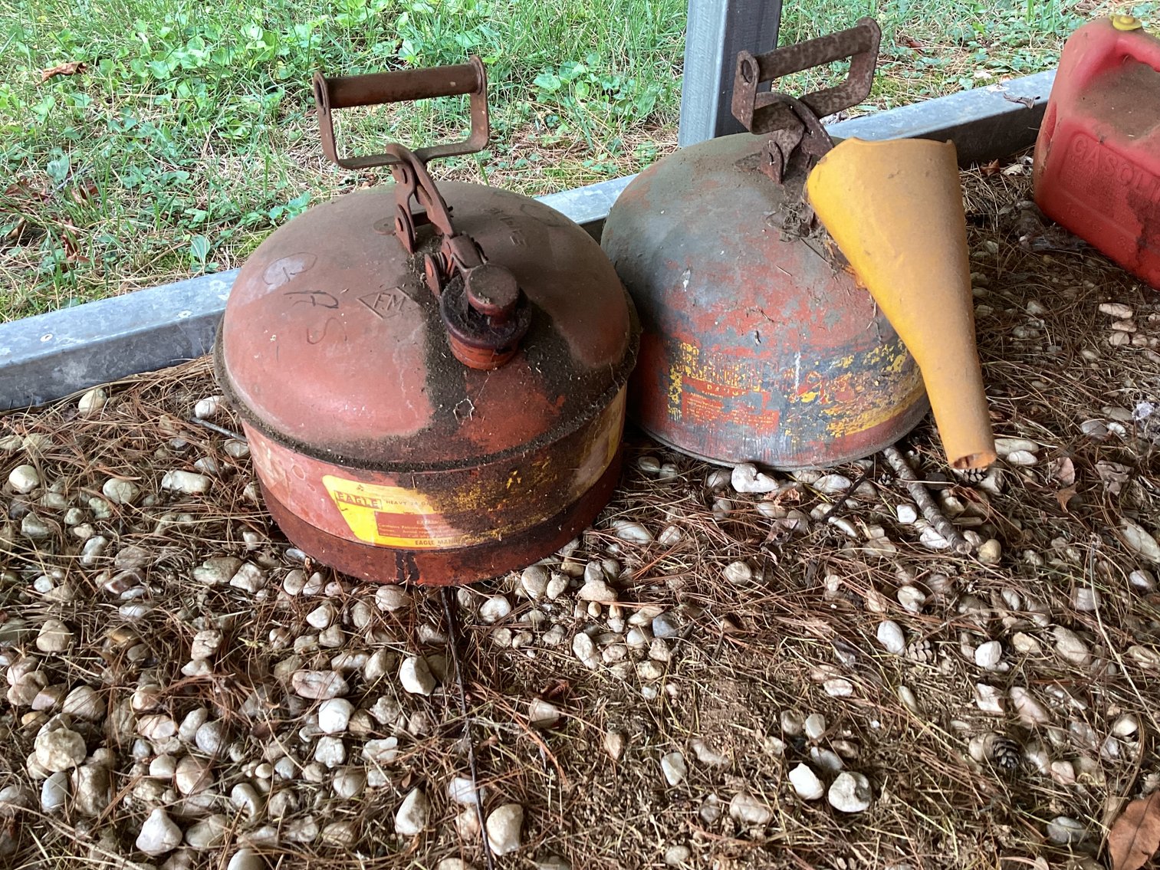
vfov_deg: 45.4
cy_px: 435
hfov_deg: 58.3
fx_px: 1039
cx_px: 580
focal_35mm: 31
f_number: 2.4
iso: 100
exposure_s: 1/60
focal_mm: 3.3
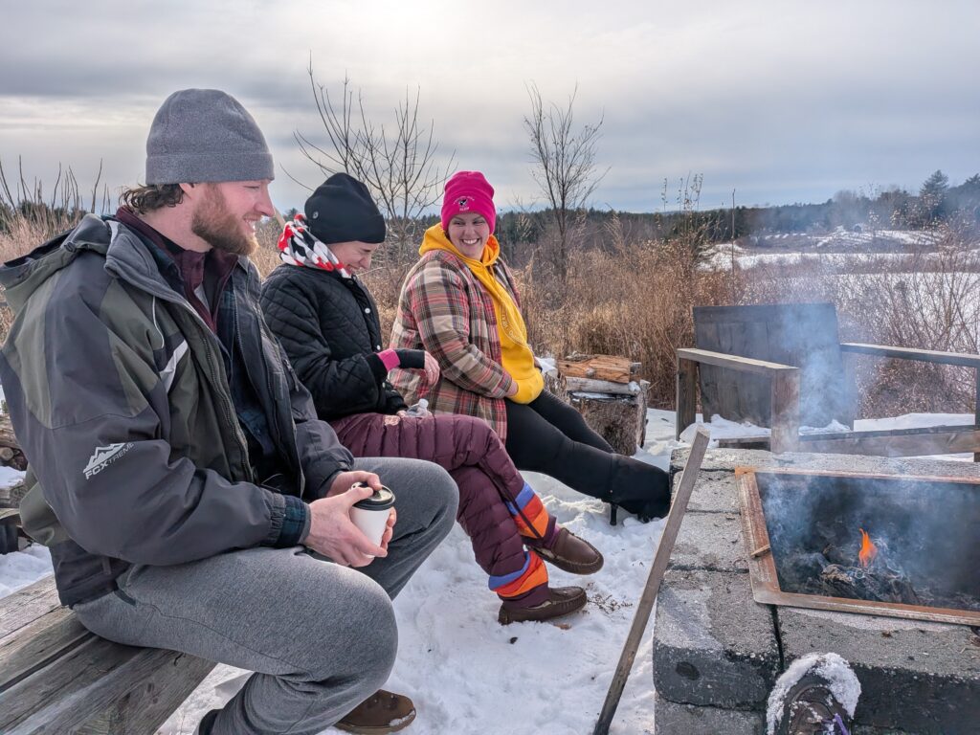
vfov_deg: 56.8
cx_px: 490
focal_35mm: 24
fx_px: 679
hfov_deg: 71.6
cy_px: 368
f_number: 1.7
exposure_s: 1/3597
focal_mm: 4.53
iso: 28
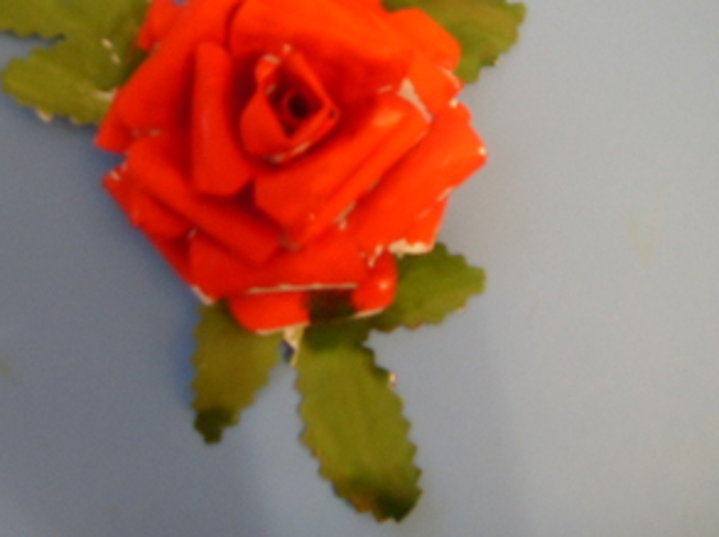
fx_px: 1245
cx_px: 255
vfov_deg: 24.2
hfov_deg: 32.0
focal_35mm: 60
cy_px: 167
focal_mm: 6.6
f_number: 3.5
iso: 200
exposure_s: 1/2
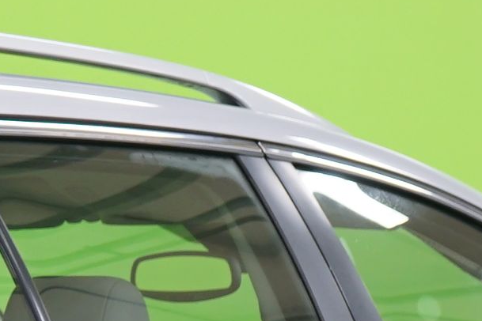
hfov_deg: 6.6
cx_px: -171
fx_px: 4150
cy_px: 432
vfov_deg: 4.4
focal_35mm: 310
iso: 400
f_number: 4.5
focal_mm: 48
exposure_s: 1/8
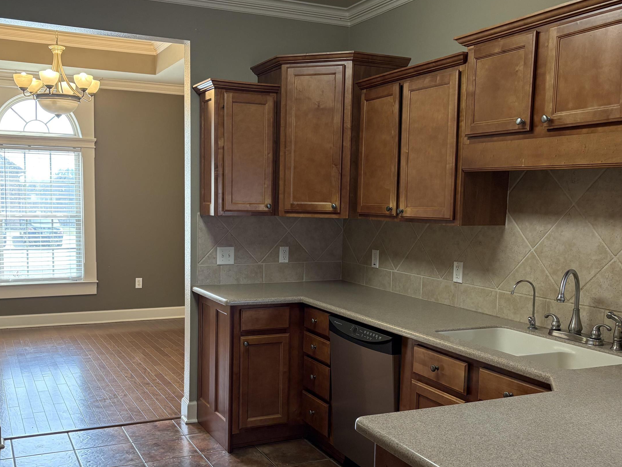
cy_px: 264
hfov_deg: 50.0
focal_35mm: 37
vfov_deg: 38.6
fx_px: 665
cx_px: 269
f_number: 1.6
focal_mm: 5.96
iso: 125
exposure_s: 1/60
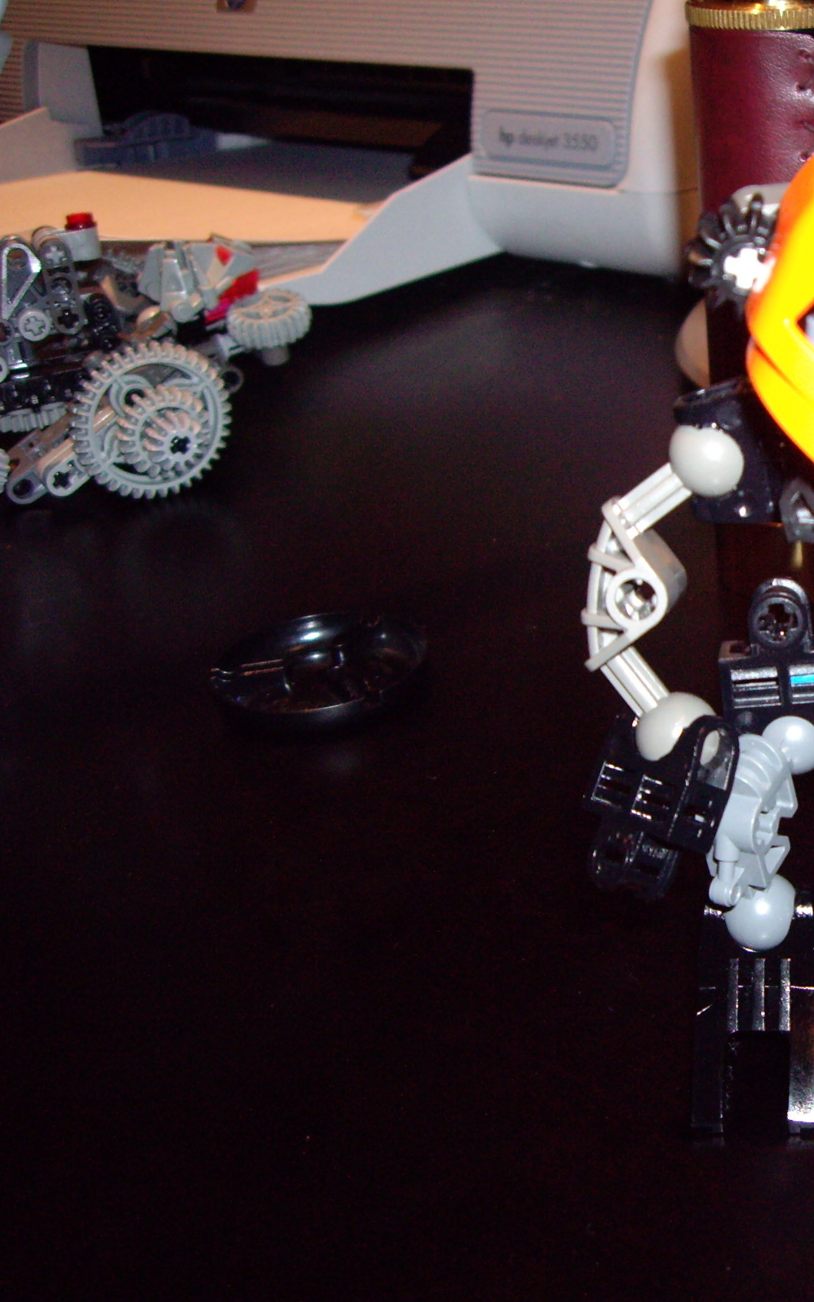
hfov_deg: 22.8
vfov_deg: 37.5
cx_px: 865
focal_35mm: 54
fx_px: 1917
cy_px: 649
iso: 200
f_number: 2.7
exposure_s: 1/40
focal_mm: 6.2
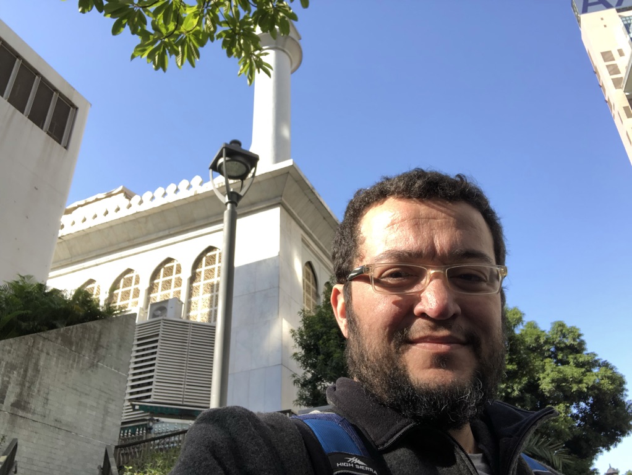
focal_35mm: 32
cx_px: 316
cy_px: 238
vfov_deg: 44.2
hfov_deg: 56.8
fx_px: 584
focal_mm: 2.87
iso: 20
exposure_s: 1/324
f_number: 2.2
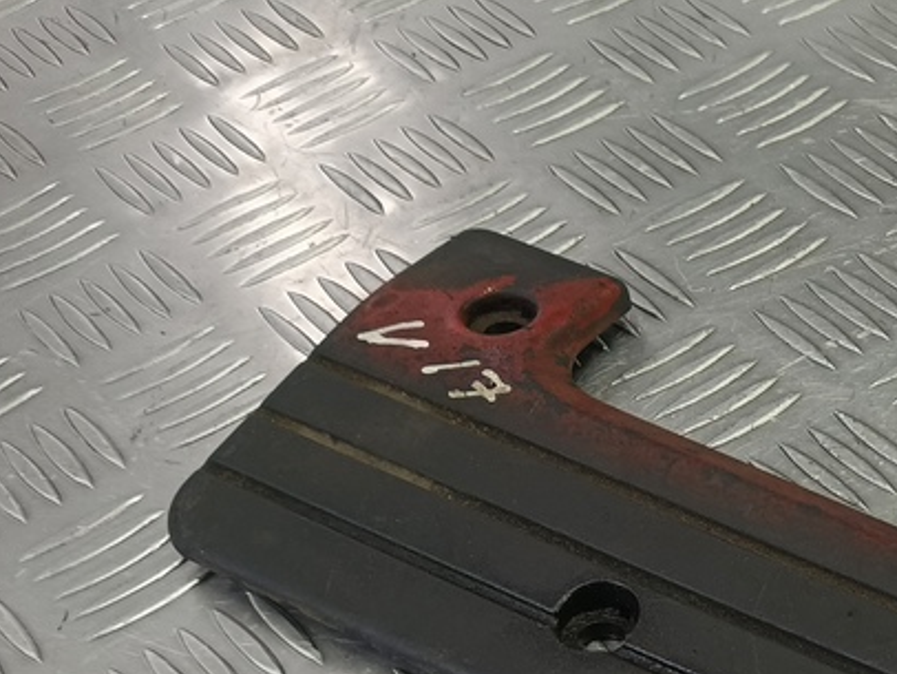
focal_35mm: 58
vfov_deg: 23.6
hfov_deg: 28.5
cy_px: 756
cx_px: 1102
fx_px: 1504
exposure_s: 1/50
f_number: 1.6
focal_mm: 4.11
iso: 113
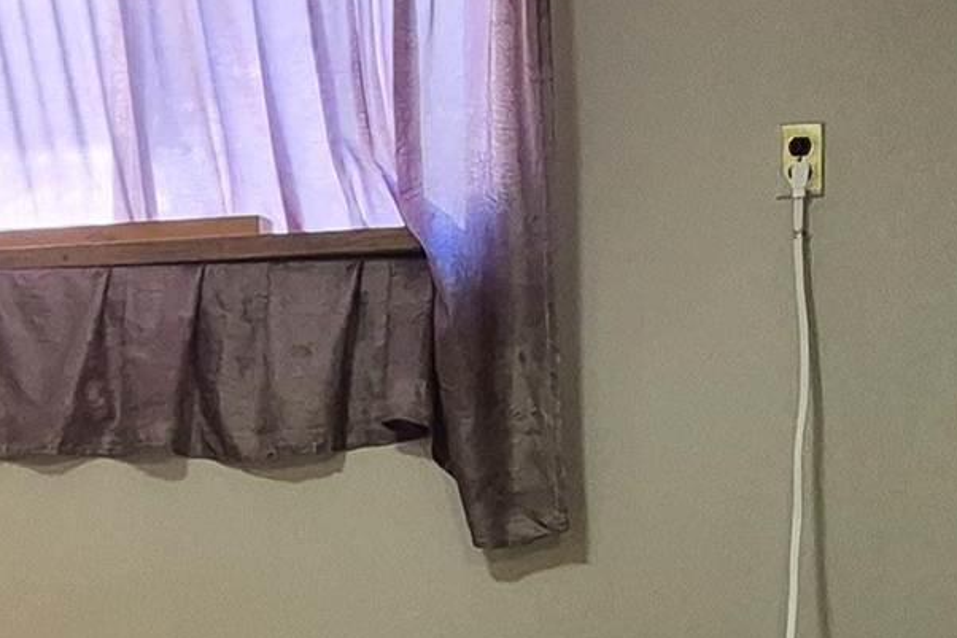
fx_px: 1834
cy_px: 570
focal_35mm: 69
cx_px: 242
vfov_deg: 19.4
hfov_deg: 28.8
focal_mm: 1.74
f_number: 2.2
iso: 500
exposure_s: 1/60
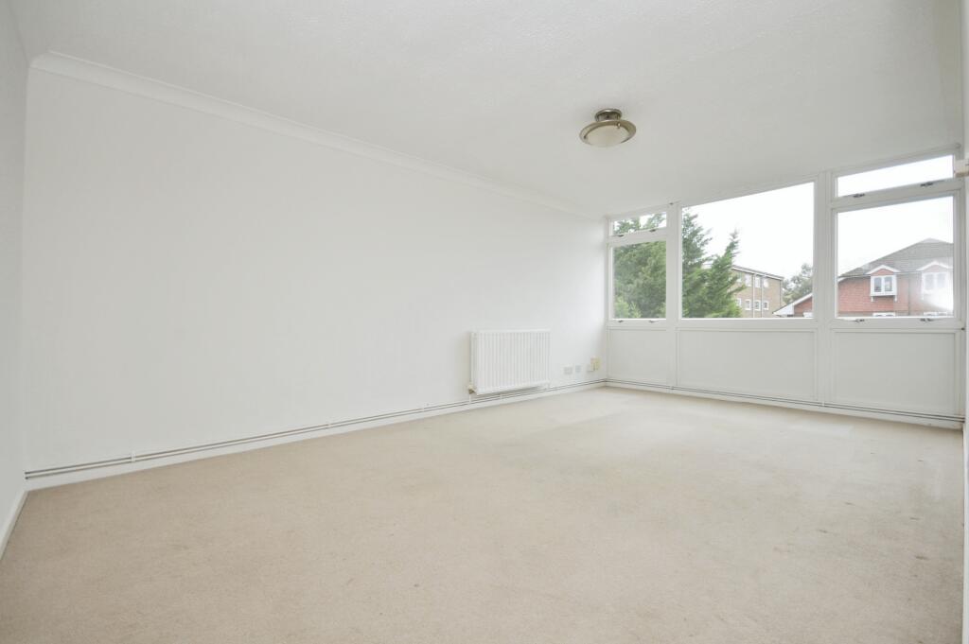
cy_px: 322
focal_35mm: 15
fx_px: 403
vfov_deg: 77.2
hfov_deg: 100.4
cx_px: 484
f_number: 5
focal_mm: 10
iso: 200
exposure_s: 1/100
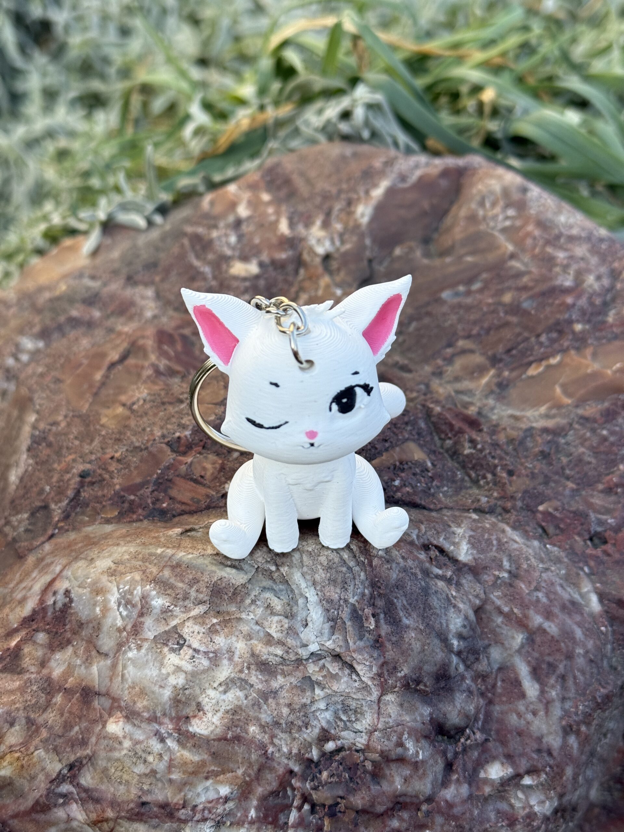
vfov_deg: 39.7
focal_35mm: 48
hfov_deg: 30.3
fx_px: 1154
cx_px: 312
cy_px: 416
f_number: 1.78
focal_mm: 6.76
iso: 64
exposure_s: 1/726
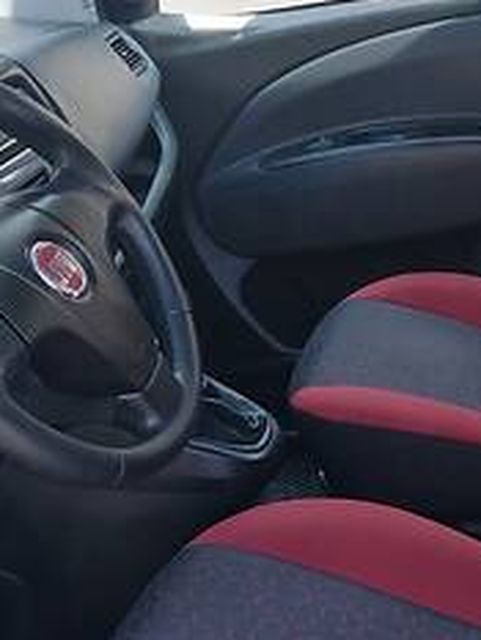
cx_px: 349
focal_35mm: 67
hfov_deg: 21.8
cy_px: 332
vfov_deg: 29.0
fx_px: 1240
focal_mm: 3.6
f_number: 1.8
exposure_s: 1/214
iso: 50
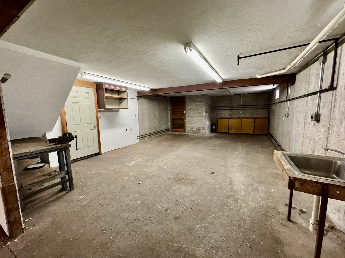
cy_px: 129
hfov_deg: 102.1
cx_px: 172
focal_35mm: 14
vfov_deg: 85.7
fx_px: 140
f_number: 2.2
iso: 500
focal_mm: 2.22
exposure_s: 1/60
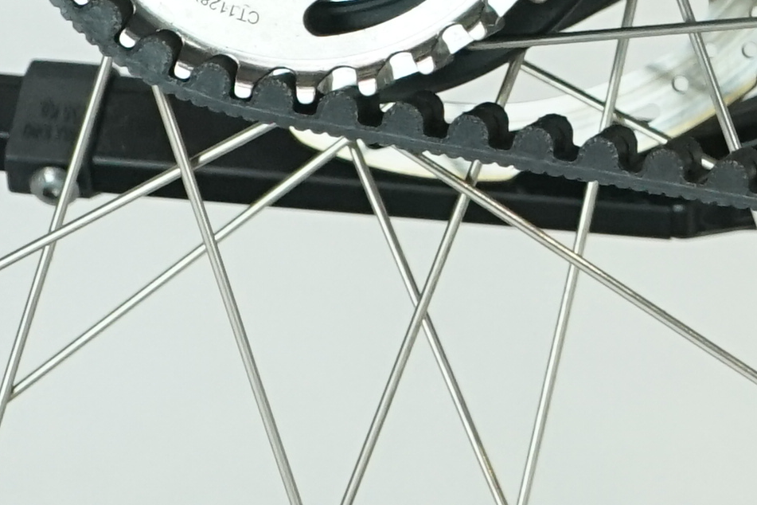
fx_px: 5572
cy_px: -311
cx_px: 2287
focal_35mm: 265
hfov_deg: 7.0
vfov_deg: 5.1
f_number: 5.6
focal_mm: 42
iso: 1600
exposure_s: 1/200
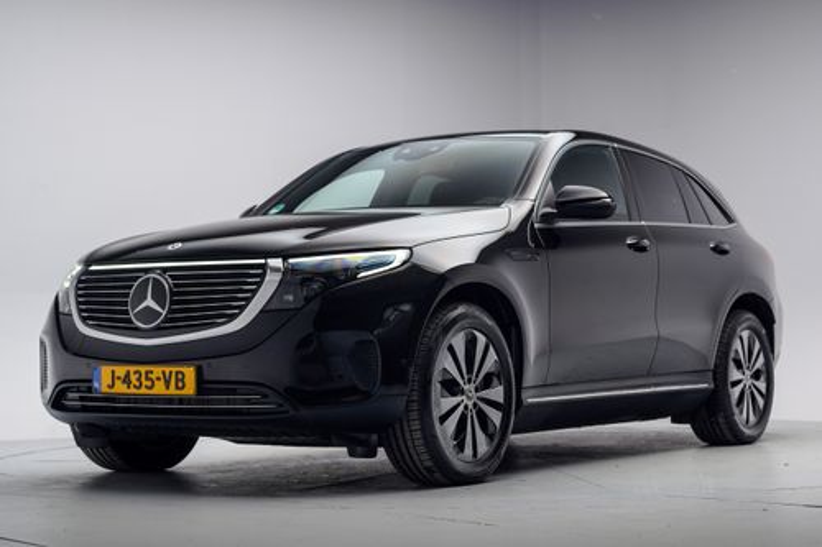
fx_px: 1141
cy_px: 274
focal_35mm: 50
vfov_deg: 27.0
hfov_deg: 39.6
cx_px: 411
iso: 100
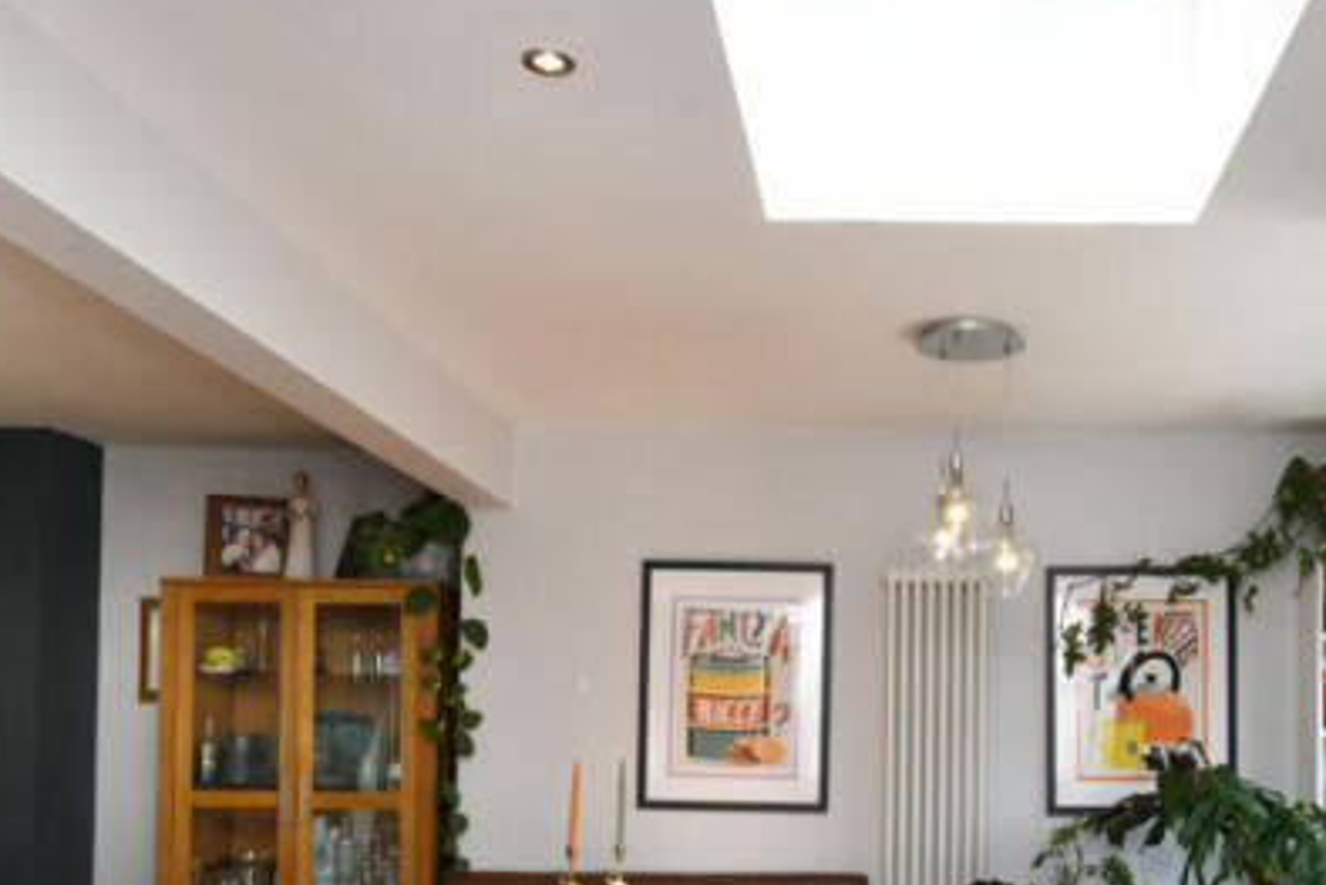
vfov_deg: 32.7
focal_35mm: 39
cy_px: 782
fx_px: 1437
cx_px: 976
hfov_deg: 47.9
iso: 640
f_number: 14
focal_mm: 15
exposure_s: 1/60
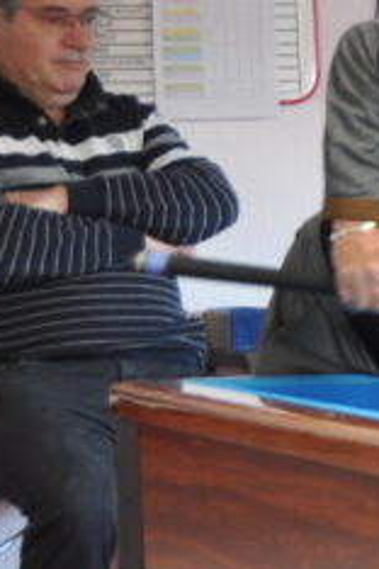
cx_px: 1130
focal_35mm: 288
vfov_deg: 7.2
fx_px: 4548
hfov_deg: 4.6
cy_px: 263
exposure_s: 1/25
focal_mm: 44
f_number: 5
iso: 400
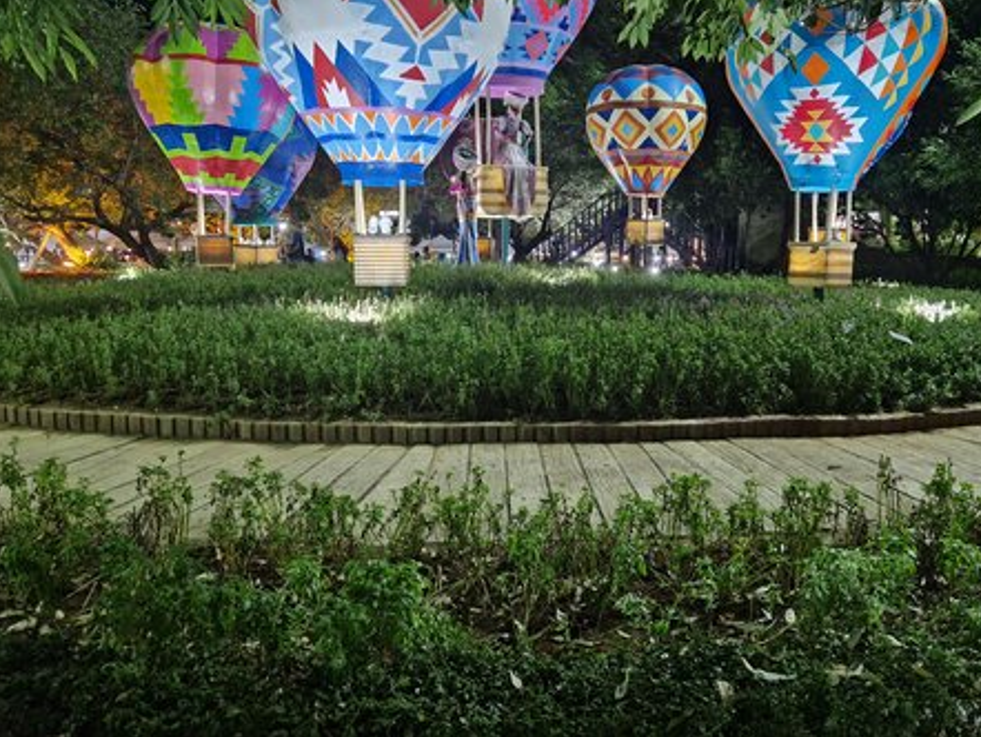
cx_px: 548
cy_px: 323
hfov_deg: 67.1
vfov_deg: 53.0
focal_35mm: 26
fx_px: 737
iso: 400
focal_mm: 5.4
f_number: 1.8
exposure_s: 1/100
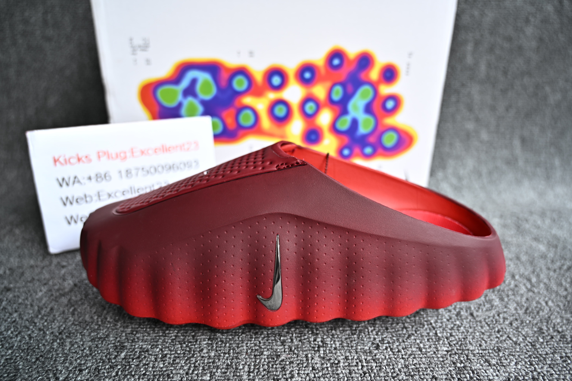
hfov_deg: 68.4
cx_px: 286
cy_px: 190
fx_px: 421
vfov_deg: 48.7
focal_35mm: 26
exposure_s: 1/60
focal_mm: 26.5
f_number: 4
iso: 100
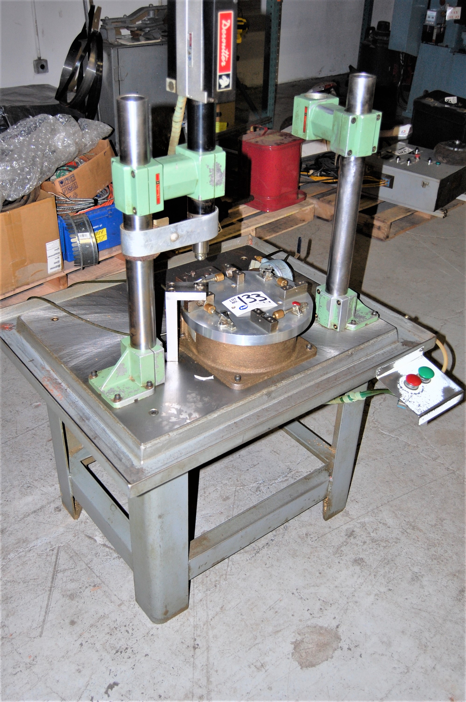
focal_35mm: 34
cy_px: 351
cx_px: 233
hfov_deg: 38.3
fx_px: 671
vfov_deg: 55.1
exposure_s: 1/60
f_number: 3.8
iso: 400
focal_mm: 23
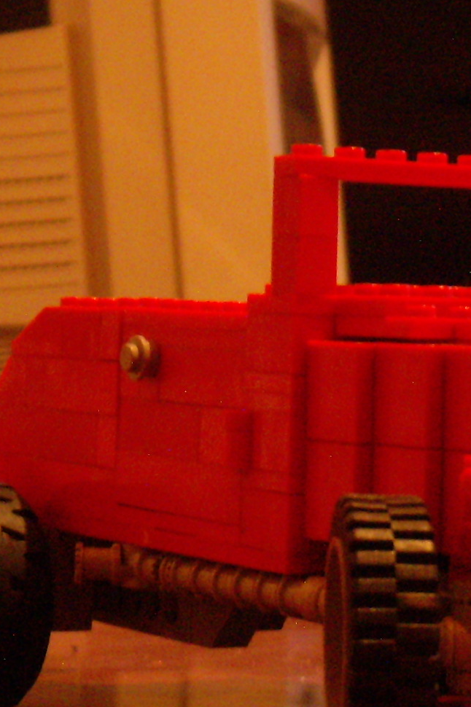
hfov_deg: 9.4
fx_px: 2847
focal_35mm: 145
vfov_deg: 14.1
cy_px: 432
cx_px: 456
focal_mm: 11
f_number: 3.9
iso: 400
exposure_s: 1/1.8
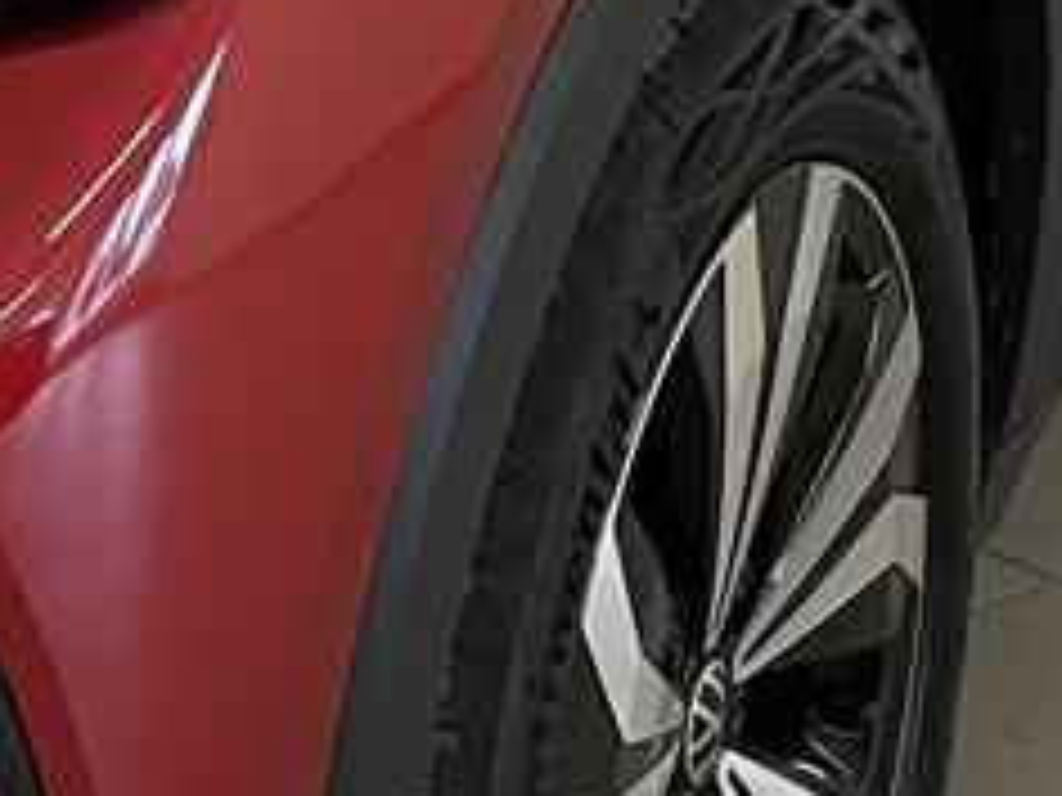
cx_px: -652
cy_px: -450
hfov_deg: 10.7
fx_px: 5400
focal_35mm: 176
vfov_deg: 8.2
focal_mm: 4.2
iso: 80
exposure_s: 1/50
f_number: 1.6
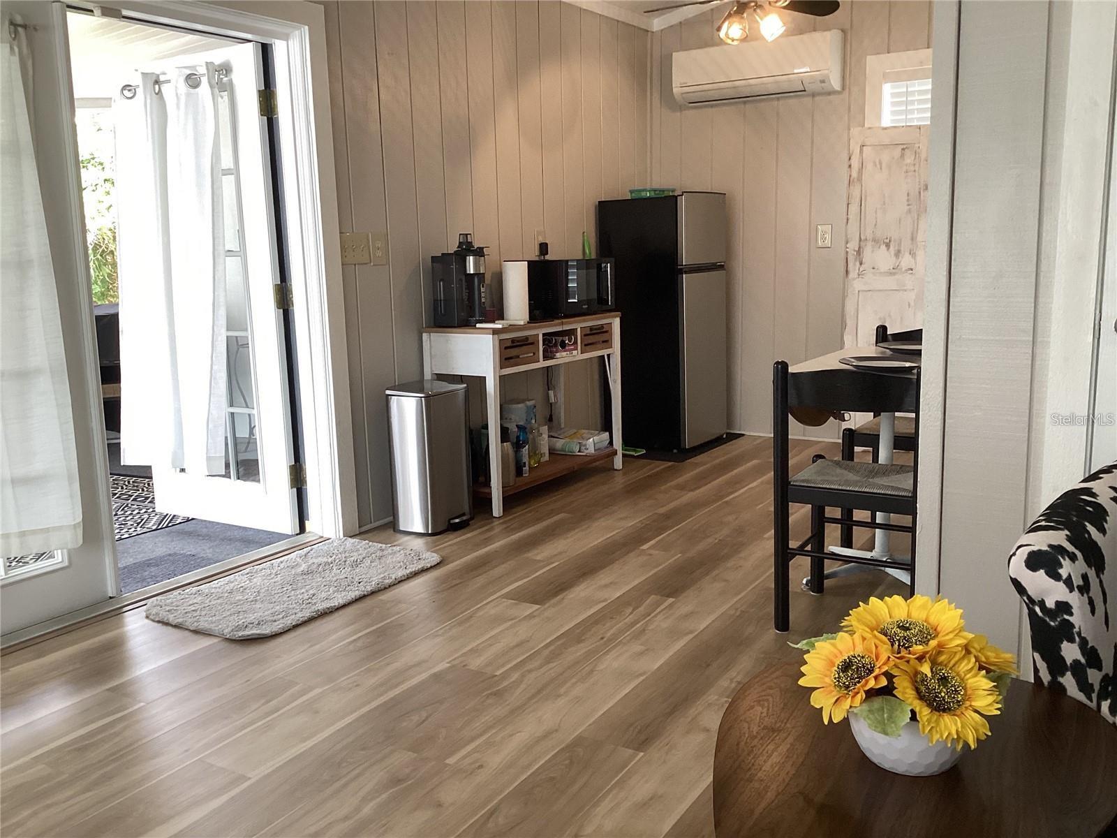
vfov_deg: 45.4
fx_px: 1000
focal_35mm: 31
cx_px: 558
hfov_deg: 58.4
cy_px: 419
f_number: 2.4
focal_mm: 3.3
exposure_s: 1/60
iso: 80
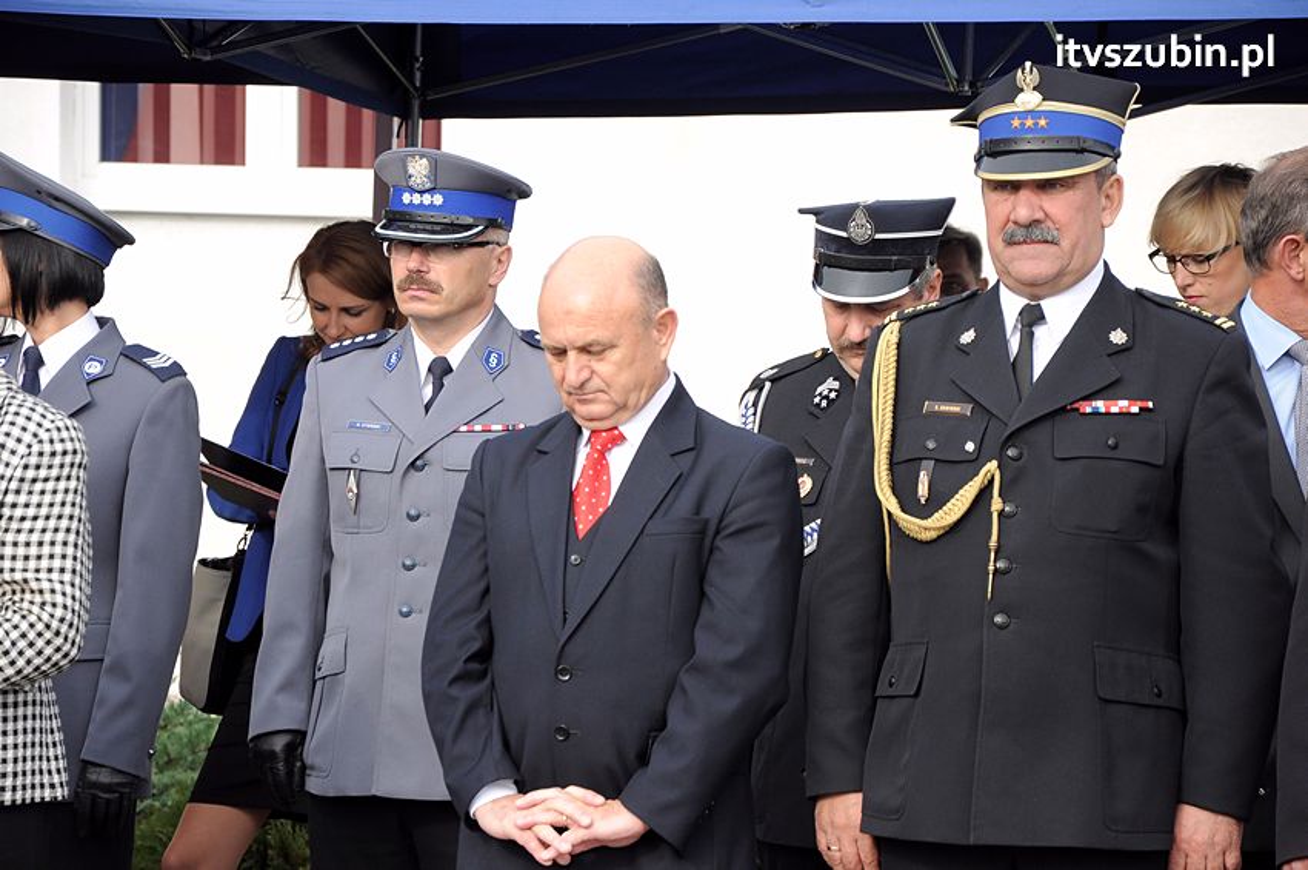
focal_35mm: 158
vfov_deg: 8.7
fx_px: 5717
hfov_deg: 13.1
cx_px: 654
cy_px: 435
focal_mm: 105
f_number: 6.3
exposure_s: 1/640
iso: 500
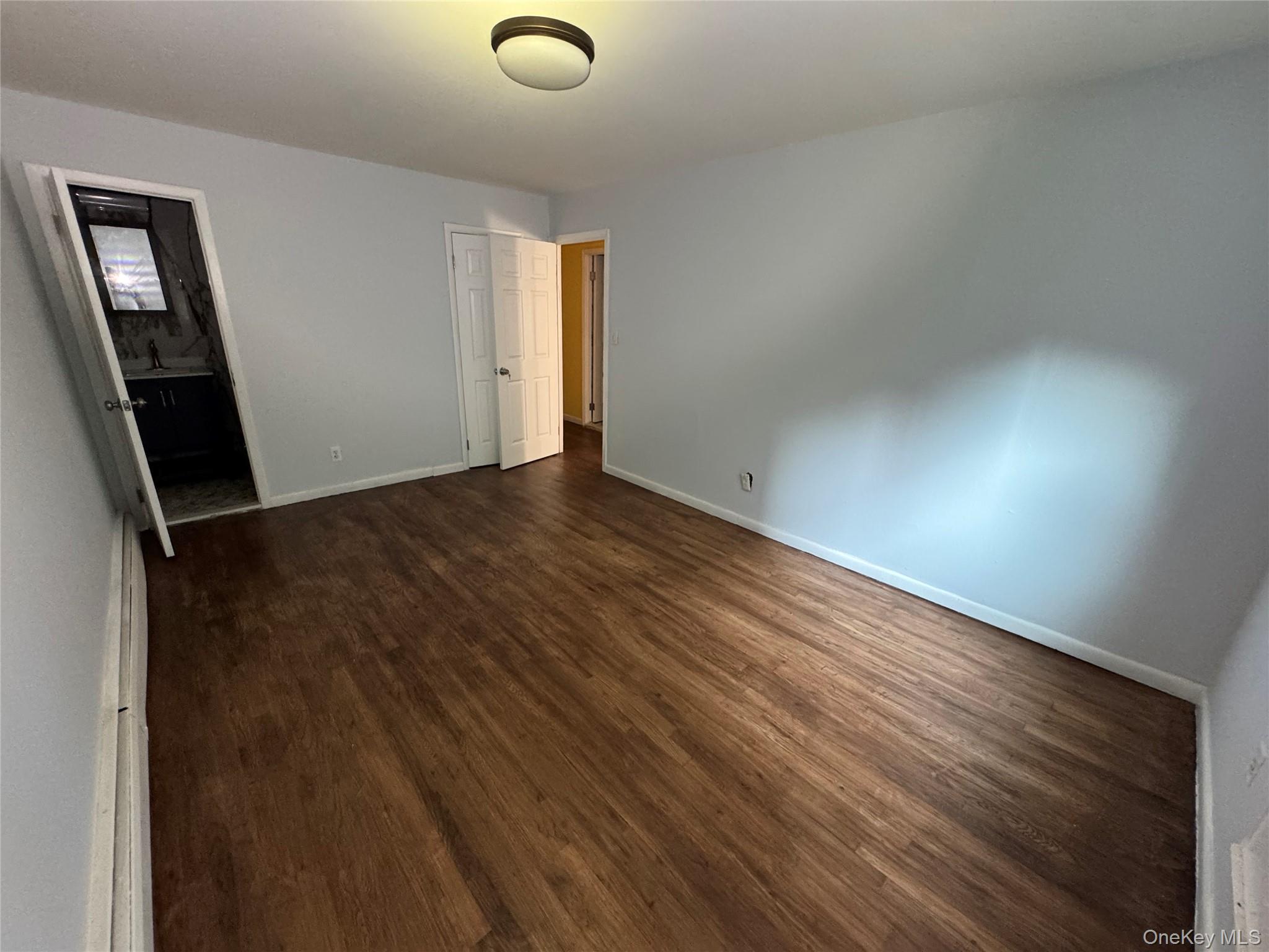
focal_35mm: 14
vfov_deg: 85.7
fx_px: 513
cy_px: 476
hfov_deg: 102.1
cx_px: 634
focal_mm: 2.22
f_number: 2.2
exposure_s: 1/56
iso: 500
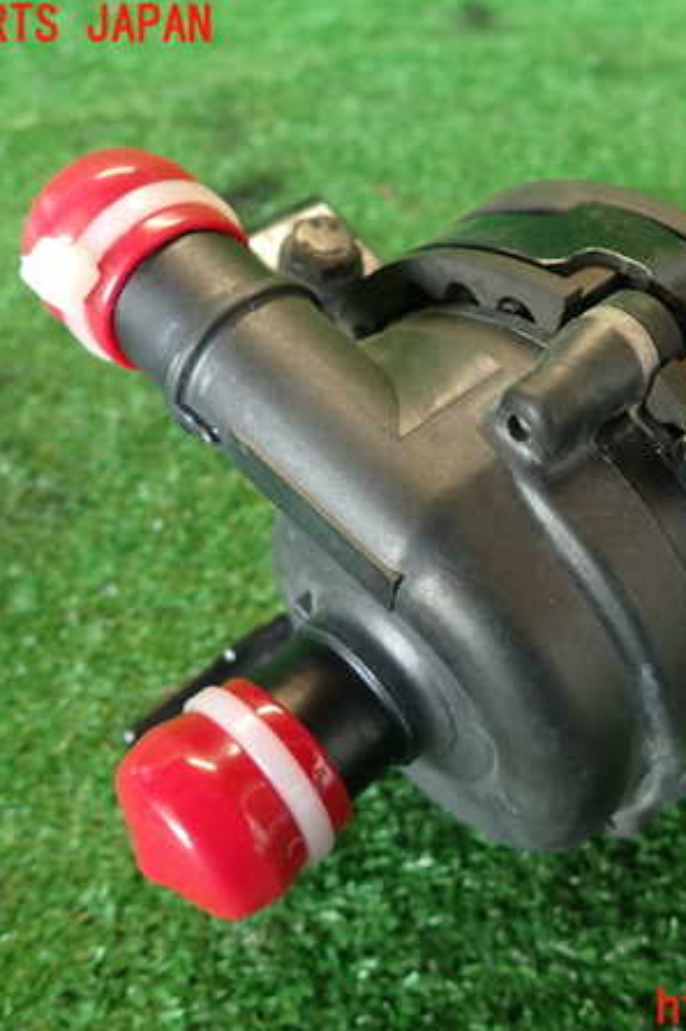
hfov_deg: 37.2
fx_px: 1001
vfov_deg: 54.5
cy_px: 518
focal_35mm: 35
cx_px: 485
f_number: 2
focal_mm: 4.5
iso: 200
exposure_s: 1/30
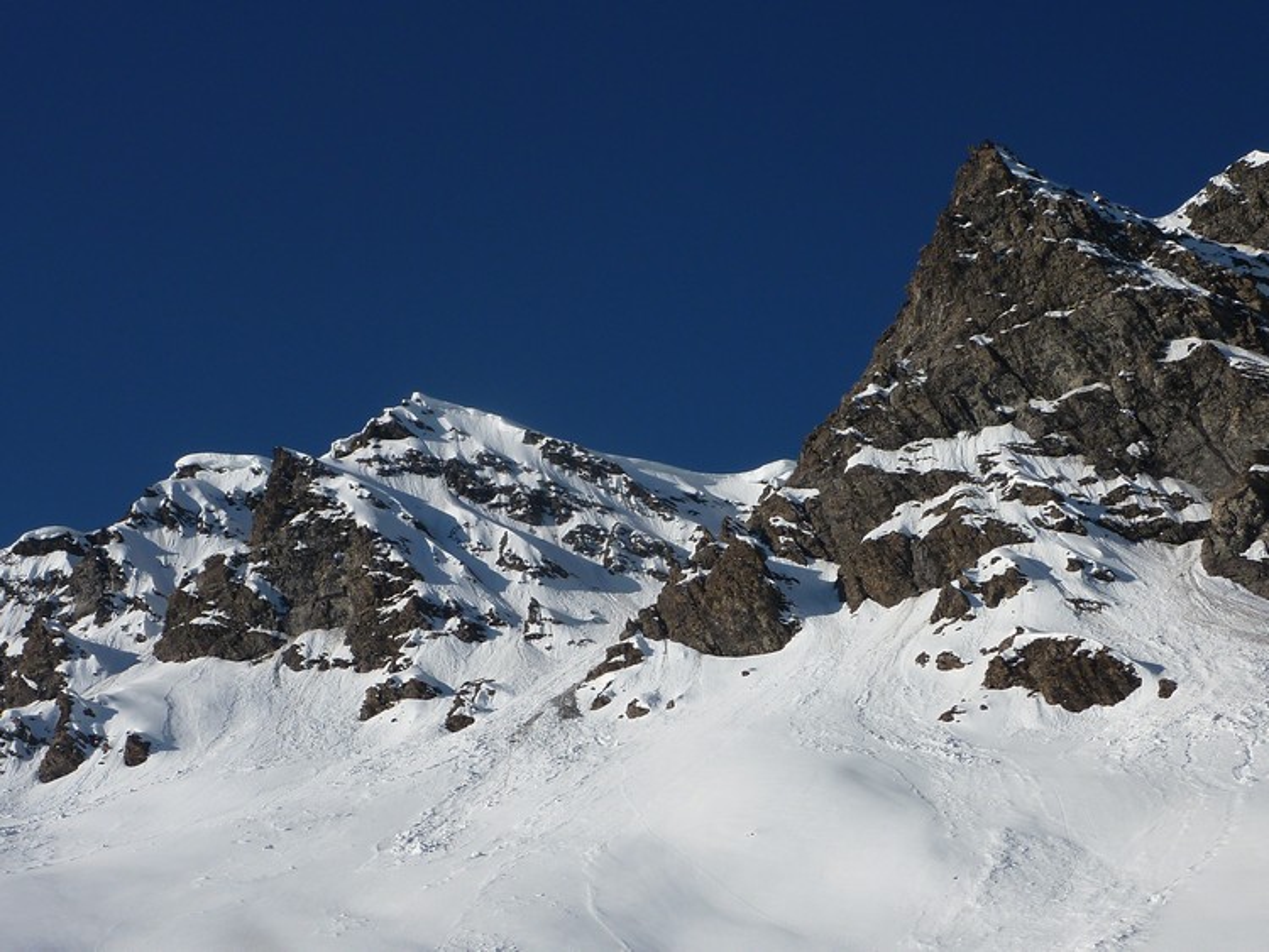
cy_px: 476
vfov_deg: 21.9
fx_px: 2457
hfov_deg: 29.0
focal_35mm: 67
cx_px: 634
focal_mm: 9.1
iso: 80
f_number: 5.6
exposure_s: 1/800
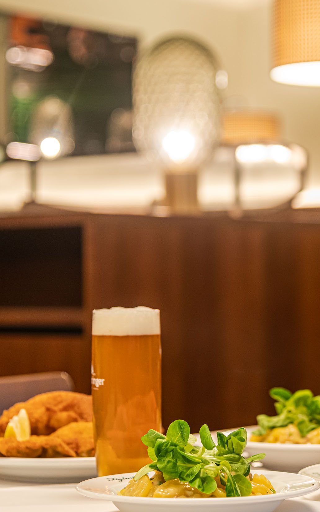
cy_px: 262
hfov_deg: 11.3
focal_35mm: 115
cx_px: 261
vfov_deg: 18.1
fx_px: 1605
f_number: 4
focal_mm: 62
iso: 400
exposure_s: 1/25
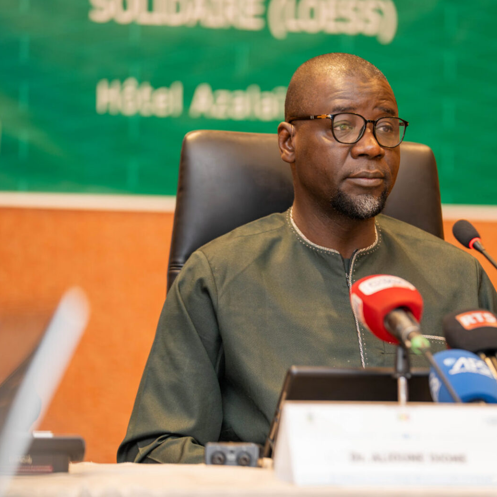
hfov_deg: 8.4
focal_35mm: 209
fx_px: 3395
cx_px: 352
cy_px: 250
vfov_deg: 8.4
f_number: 2.8
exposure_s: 1/125
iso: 1000
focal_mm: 161
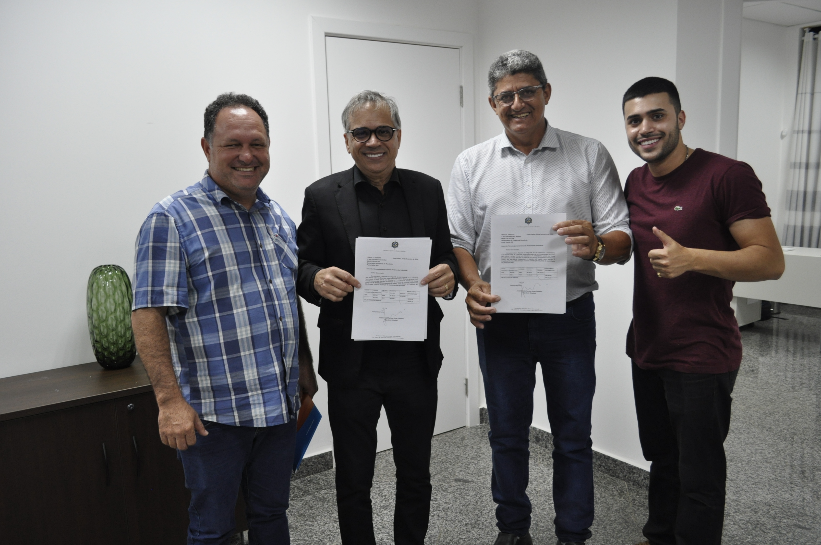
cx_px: 410
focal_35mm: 30
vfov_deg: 43.5
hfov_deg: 62.0
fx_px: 683
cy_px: 272
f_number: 4
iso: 800
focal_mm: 20
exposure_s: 1/60
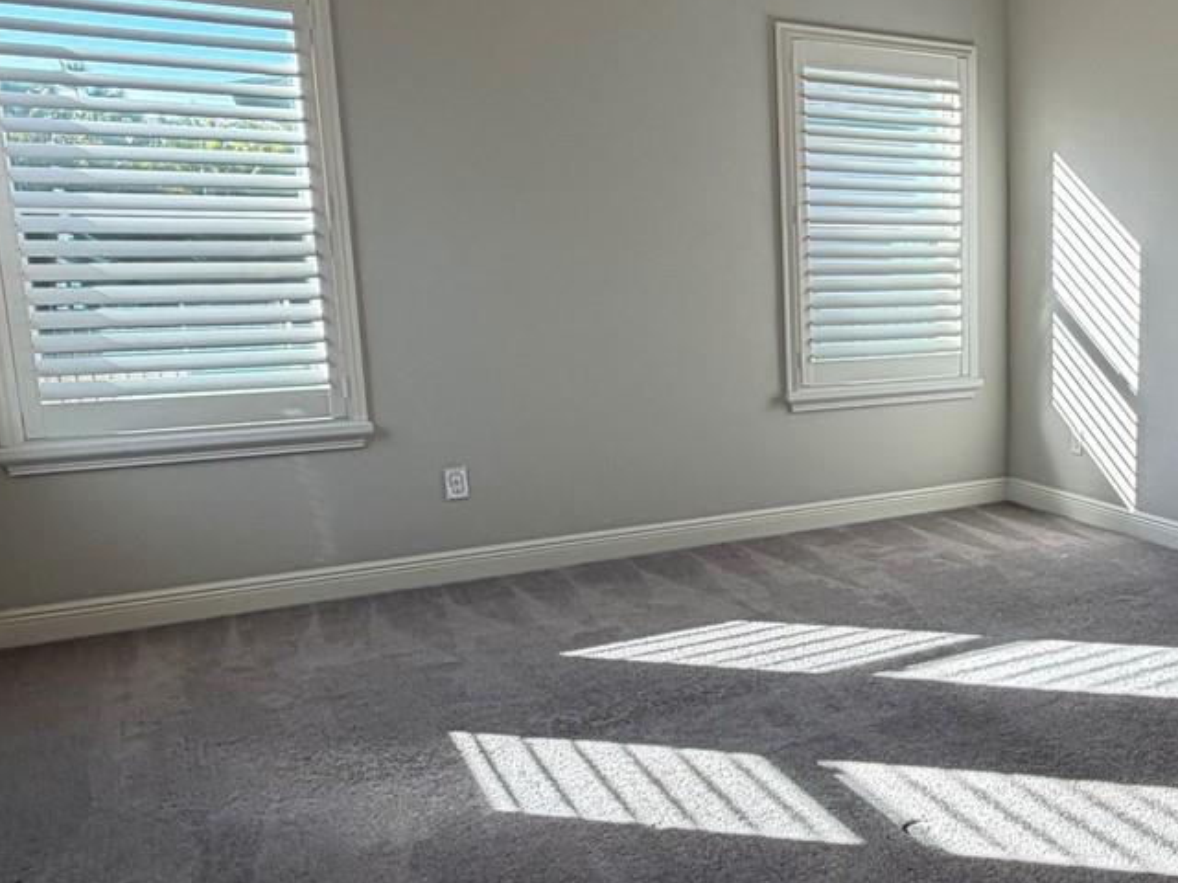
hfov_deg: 47.9
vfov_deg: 40.7
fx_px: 1191
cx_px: 1031
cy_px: 456
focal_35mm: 35
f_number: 2.2
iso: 50
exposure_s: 1/121
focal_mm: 2.22
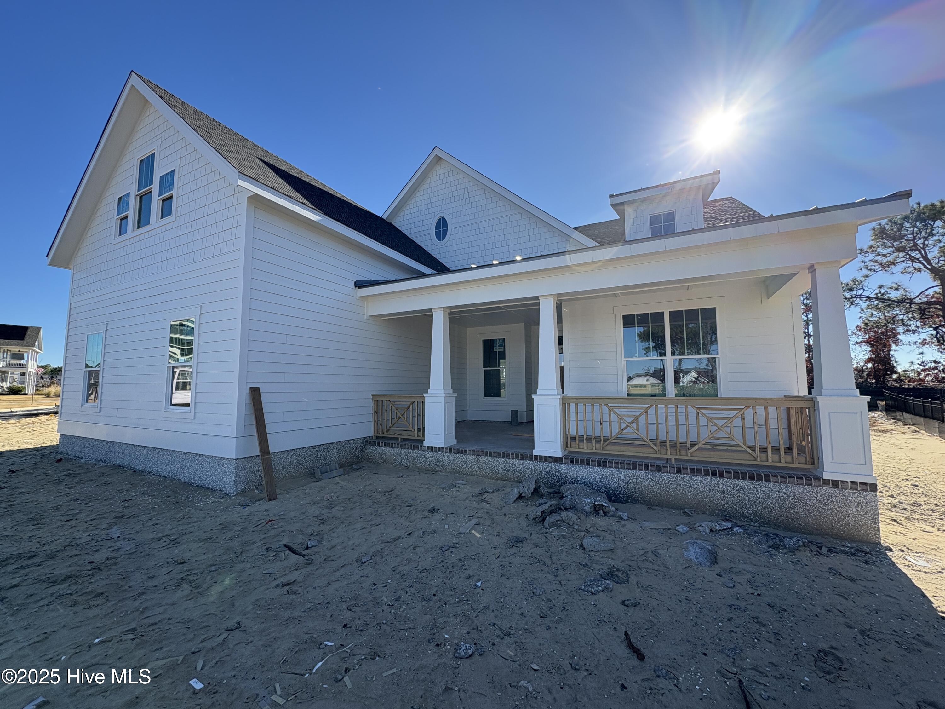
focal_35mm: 14
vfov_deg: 85.7
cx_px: 472
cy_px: 354
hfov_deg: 102.1
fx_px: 382
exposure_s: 1/910
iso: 50
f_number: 2.2
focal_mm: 2.22
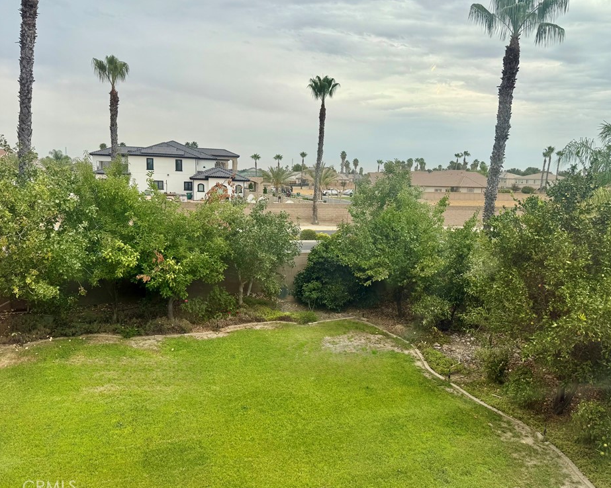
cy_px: 242
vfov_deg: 54.9
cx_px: 305
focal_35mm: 26
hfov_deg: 66.0
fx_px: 470
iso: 80
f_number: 1.78
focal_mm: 6.76
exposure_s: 1/1075
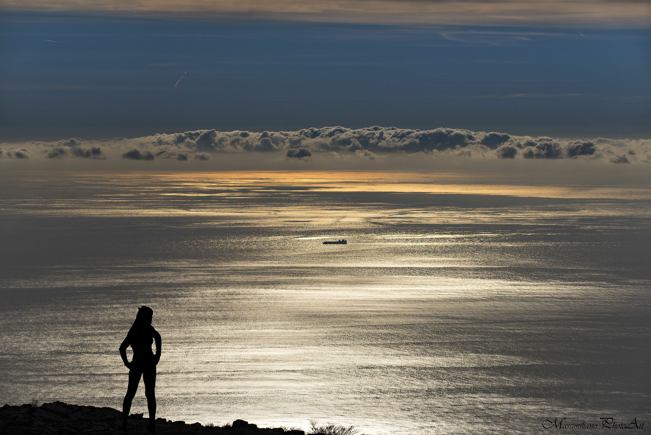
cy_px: 218
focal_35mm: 185
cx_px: 326
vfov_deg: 7.4
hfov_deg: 11.1
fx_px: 3346
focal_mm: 185
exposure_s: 1/2500
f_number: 10
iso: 100
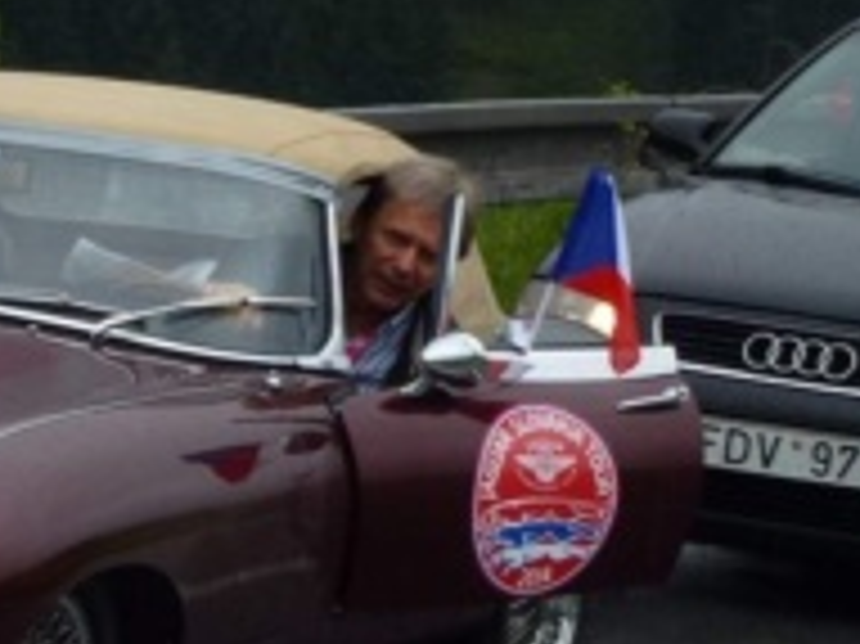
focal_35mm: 251
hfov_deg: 7.8
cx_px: -185
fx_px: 6232
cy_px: 592
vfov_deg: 5.9
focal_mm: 17.3
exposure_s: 1/200
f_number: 5
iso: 100
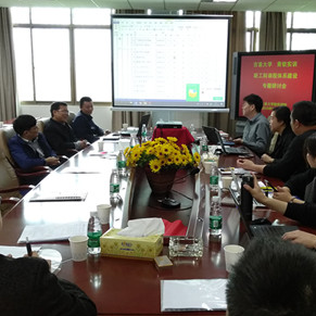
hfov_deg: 40.8
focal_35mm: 41
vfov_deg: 40.9
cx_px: 185
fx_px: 423
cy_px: 175
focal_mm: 3.66
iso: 500
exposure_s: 1/30
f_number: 2
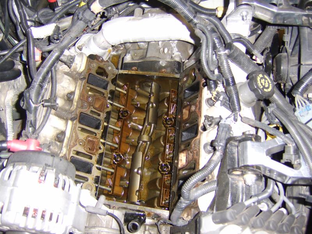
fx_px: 279
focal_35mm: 31
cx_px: 156
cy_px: 117
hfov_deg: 58.4
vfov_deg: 45.4
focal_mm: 8.13
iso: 141
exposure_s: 1/30
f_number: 2.7
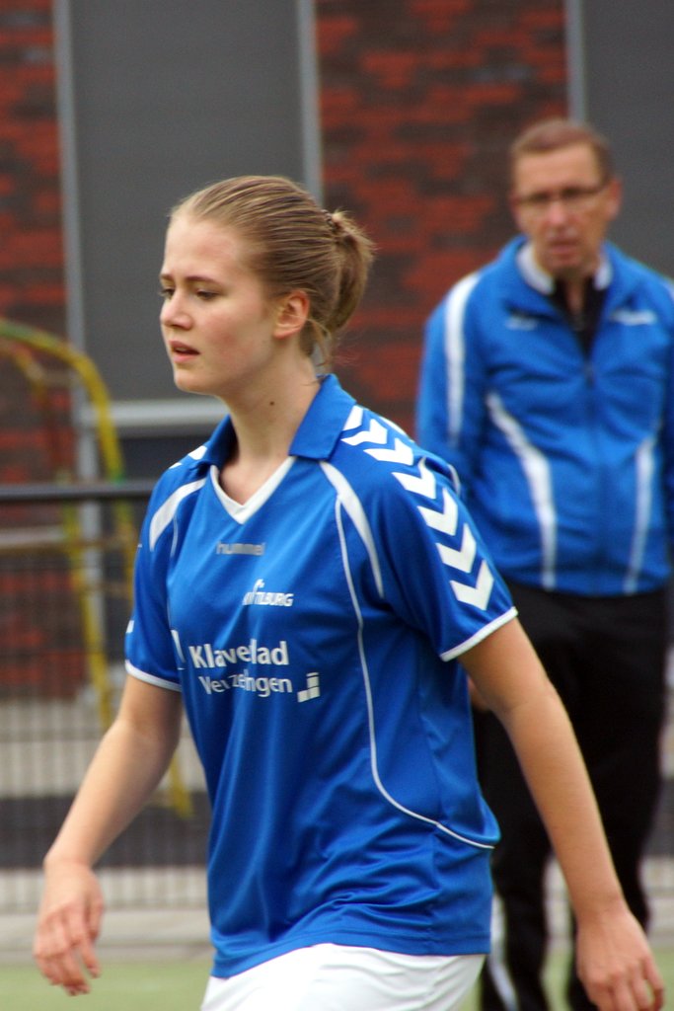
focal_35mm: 375
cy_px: 506
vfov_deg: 5.5
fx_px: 10527
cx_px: 337
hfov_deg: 3.7
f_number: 7.1
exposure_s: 1/500
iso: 400
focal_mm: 250
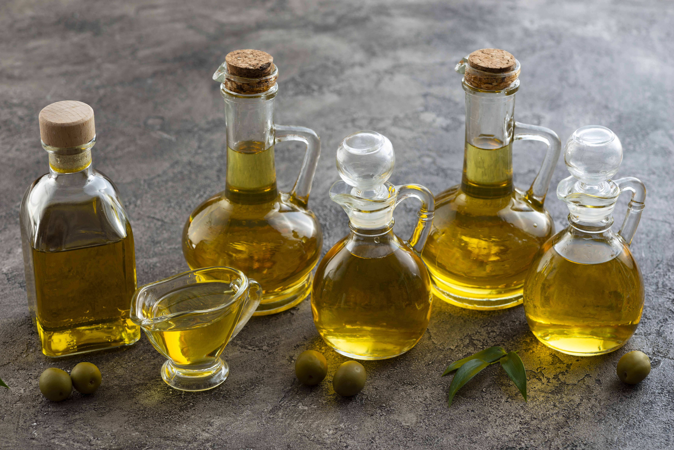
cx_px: 337
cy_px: 225
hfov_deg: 19.5
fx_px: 1966
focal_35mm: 105
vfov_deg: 13.1
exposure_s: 1/200
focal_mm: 105
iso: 200
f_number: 9
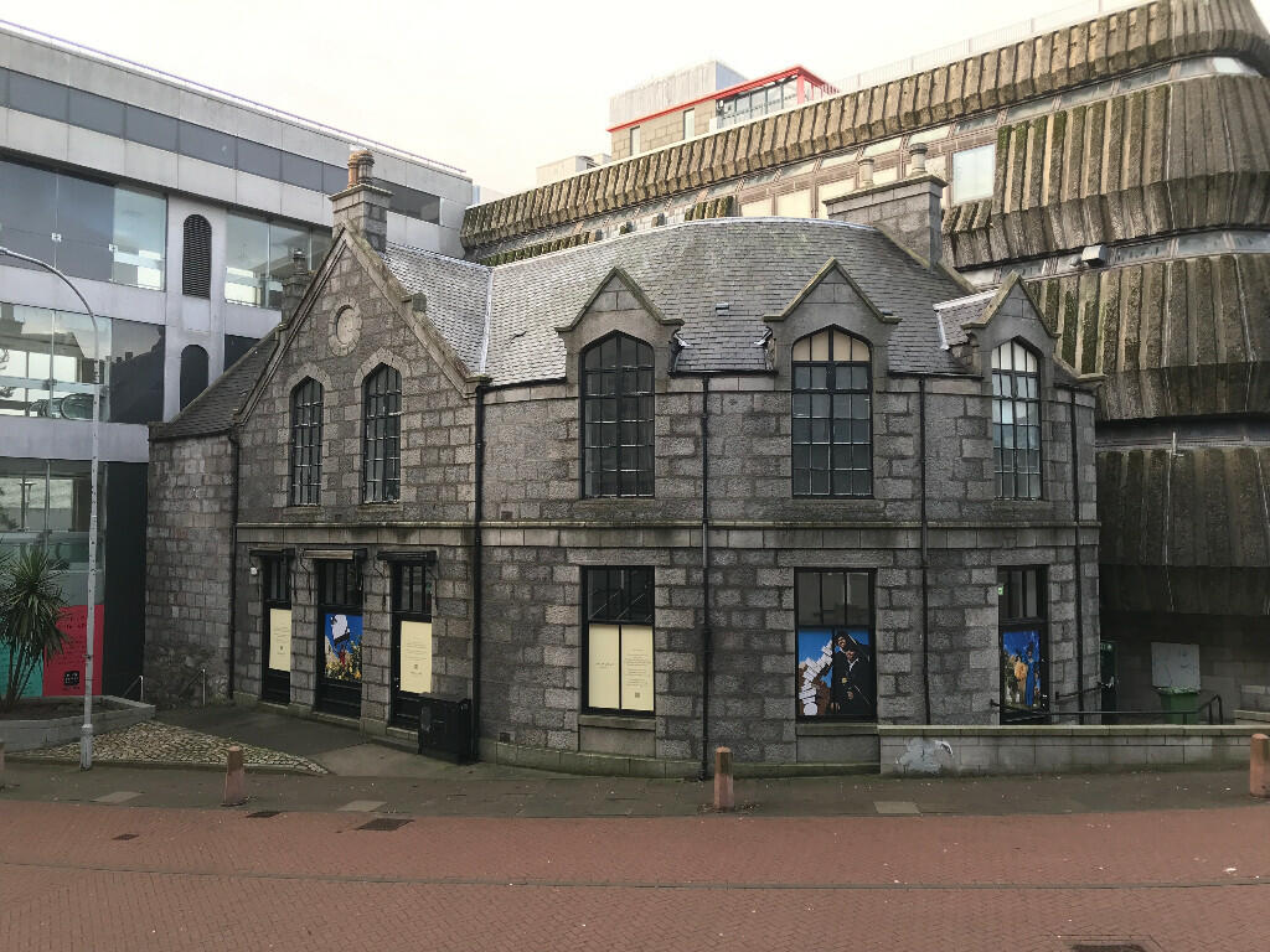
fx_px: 1027
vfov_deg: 49.7
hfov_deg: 63.4
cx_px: 635
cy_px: 476
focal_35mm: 28
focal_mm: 3.99
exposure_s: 1/100
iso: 25
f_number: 1.8
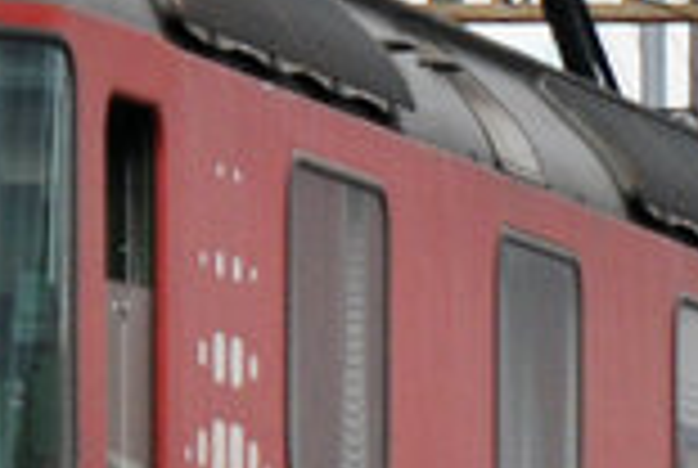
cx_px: -428
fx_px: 15735
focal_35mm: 810
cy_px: 250
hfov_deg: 2.5
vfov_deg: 1.7
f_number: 5.6
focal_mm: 70
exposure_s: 1/1000
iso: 400
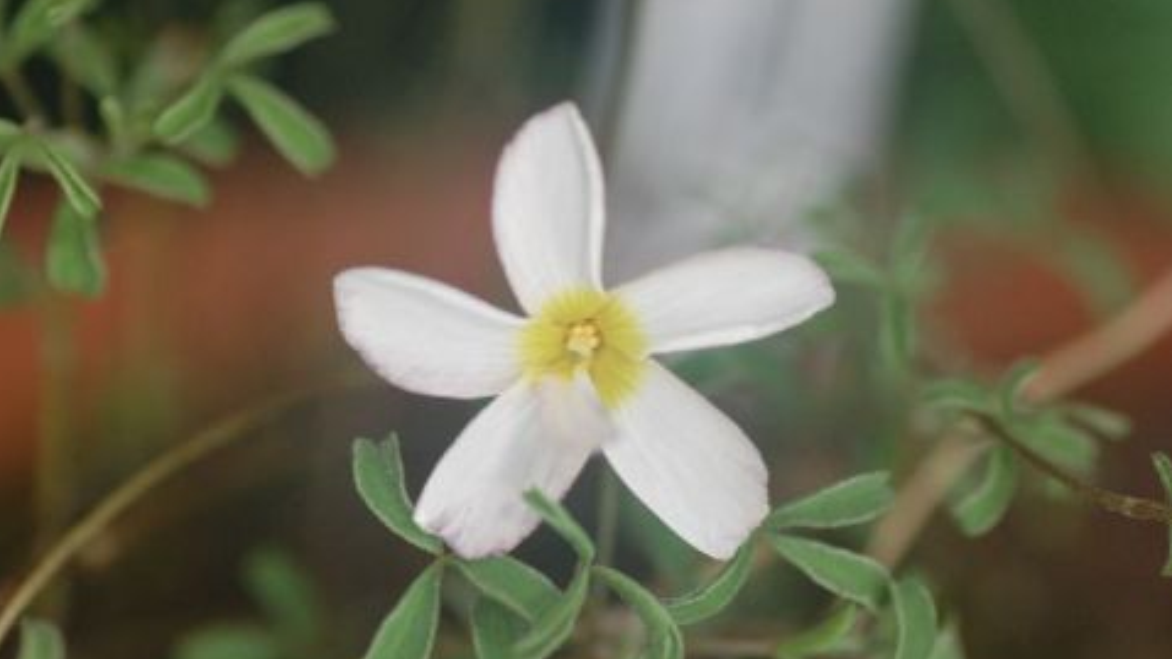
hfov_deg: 14.5
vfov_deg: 8.2
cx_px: 566
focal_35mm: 148
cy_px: 386
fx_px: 4600
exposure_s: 1/125
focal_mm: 90
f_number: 5.6
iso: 400
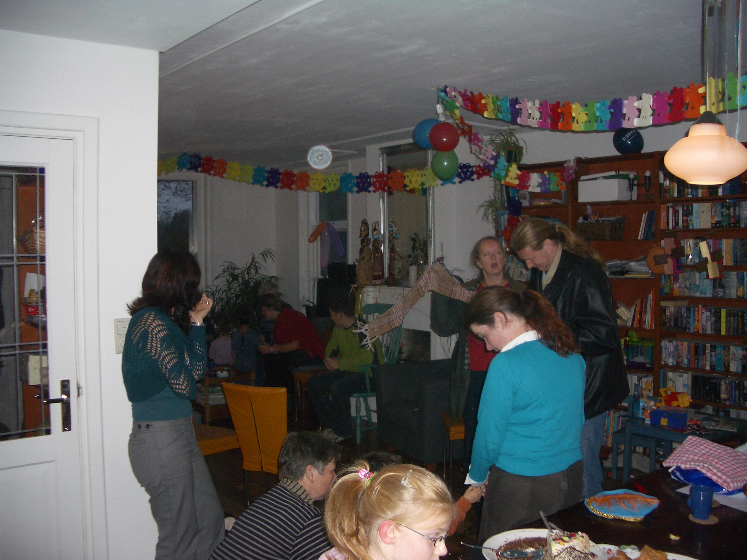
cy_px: 280
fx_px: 755
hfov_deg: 52.6
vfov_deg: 40.7
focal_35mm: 35
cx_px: 374
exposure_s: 1/60
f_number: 2.6
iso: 100
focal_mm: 5.8
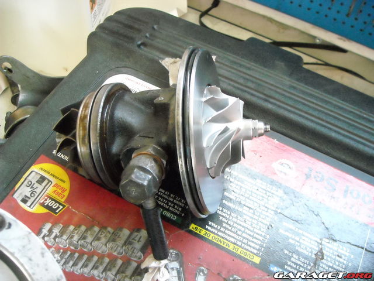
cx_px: 187
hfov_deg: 52.6
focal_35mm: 35
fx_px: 378
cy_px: 140
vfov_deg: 40.7
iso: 800
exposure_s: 1/30
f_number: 2.8
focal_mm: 5.7
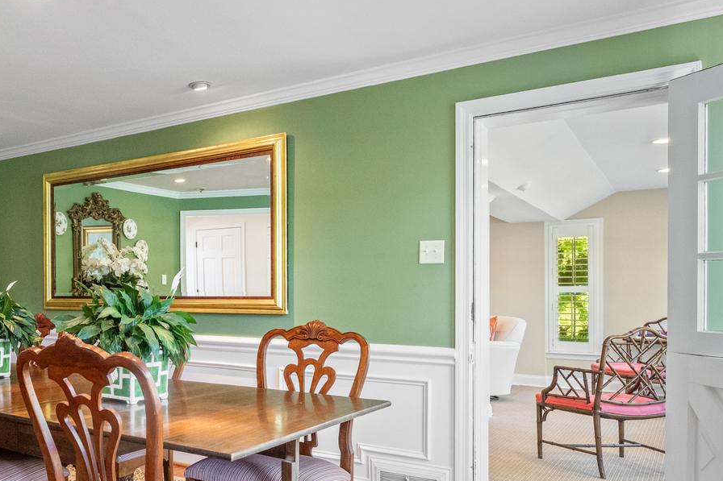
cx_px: 144
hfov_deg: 54.7
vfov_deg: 40.9
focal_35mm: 32
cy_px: 295
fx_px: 643
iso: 2000
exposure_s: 1/100
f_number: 5
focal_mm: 14
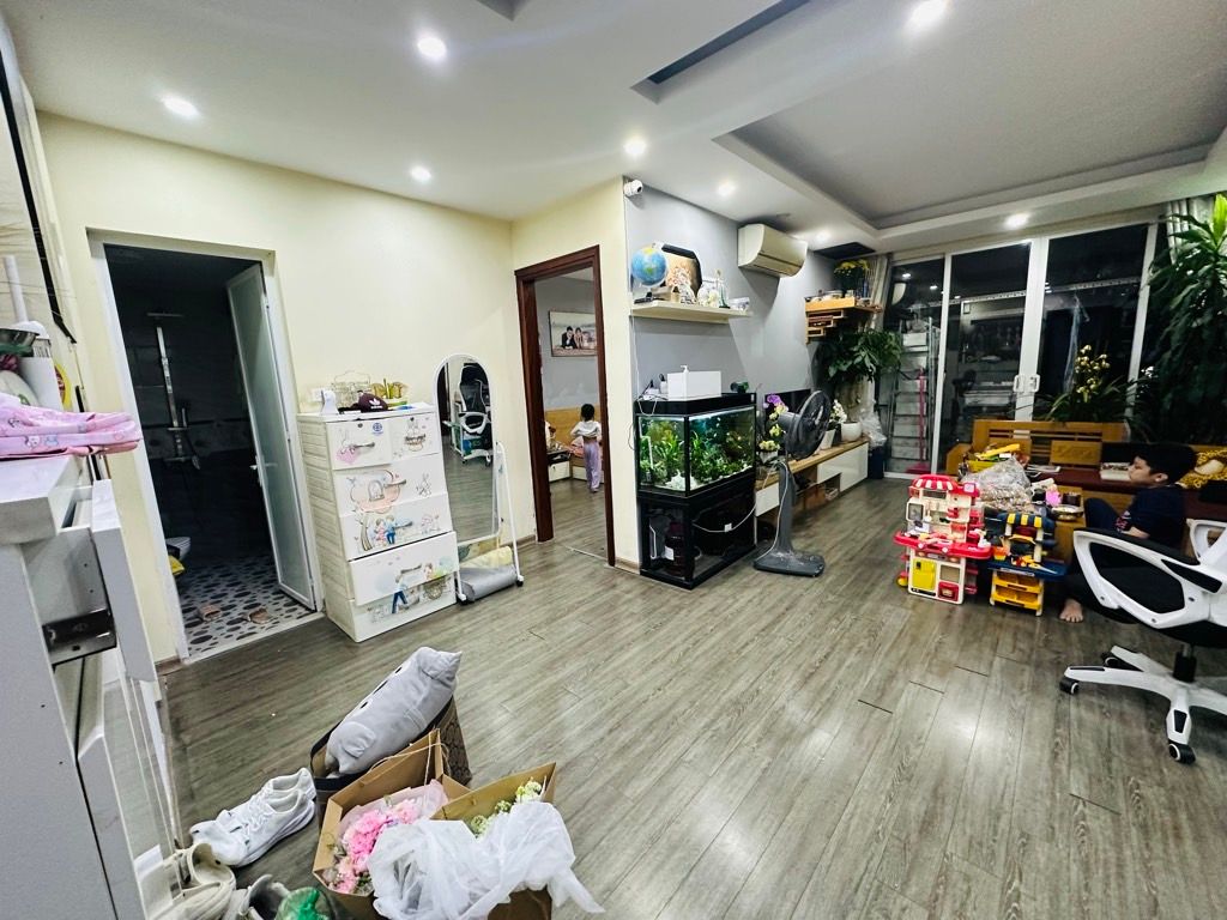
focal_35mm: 14
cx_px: 614
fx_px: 496
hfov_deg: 102.1
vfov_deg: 85.7
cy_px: 460
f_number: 2.2
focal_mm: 2.22
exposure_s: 1/50
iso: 320
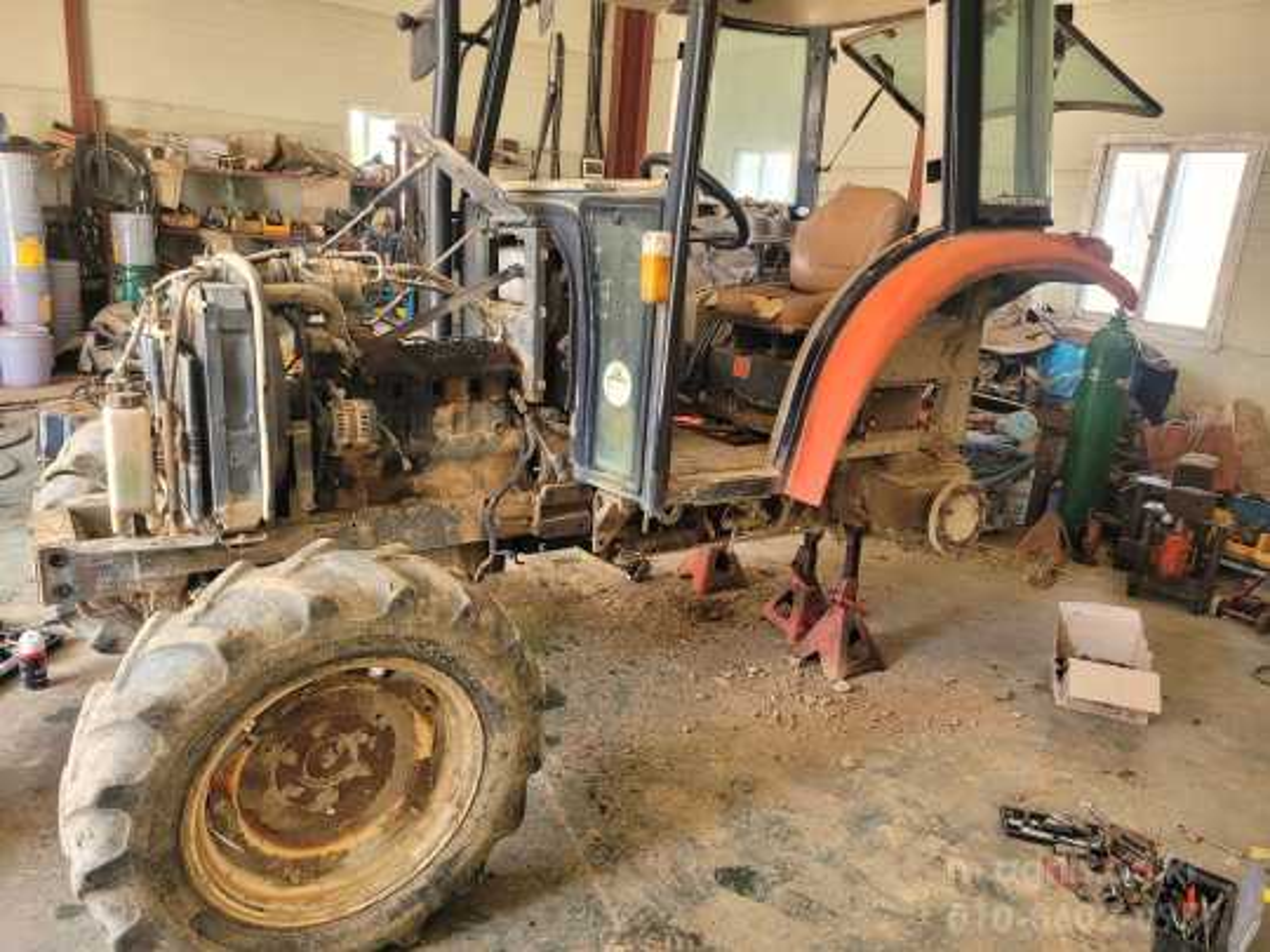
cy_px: 476
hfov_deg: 67.3
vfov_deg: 53.1
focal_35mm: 26
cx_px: 635
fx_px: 954
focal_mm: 5.4
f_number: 1.8
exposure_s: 1/120
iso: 250
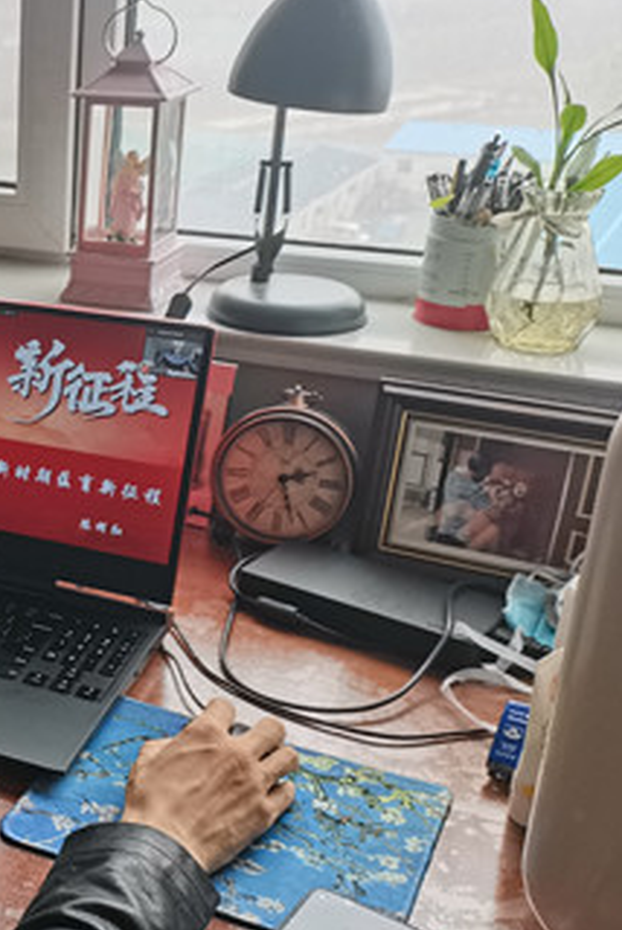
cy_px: 474
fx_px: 1396
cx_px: -227
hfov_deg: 22.1
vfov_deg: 36.8
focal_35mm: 54
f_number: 1.8
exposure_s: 1/120
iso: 50
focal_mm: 5.58
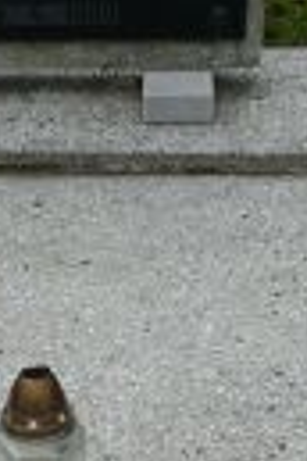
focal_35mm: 135
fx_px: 1727
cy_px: 597
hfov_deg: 10.0
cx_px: -93
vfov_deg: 14.6
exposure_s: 1/200
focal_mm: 7.4
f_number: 4.5
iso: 100
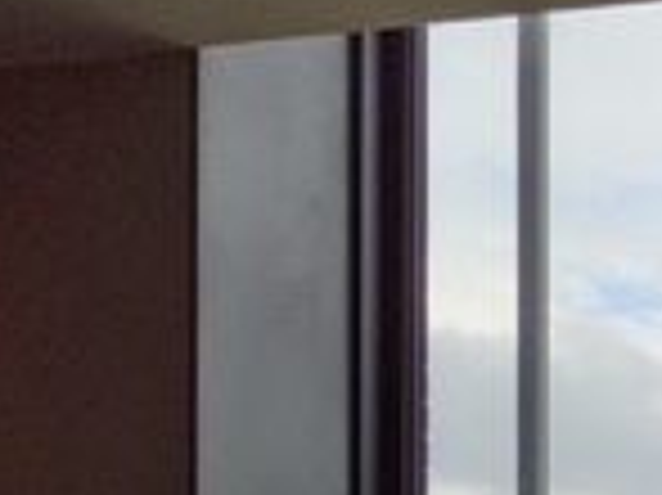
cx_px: 1419
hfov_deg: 16.0
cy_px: 850
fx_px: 1662
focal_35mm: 87
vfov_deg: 15.0
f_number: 2.2
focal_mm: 2.22
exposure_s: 1/197
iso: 40
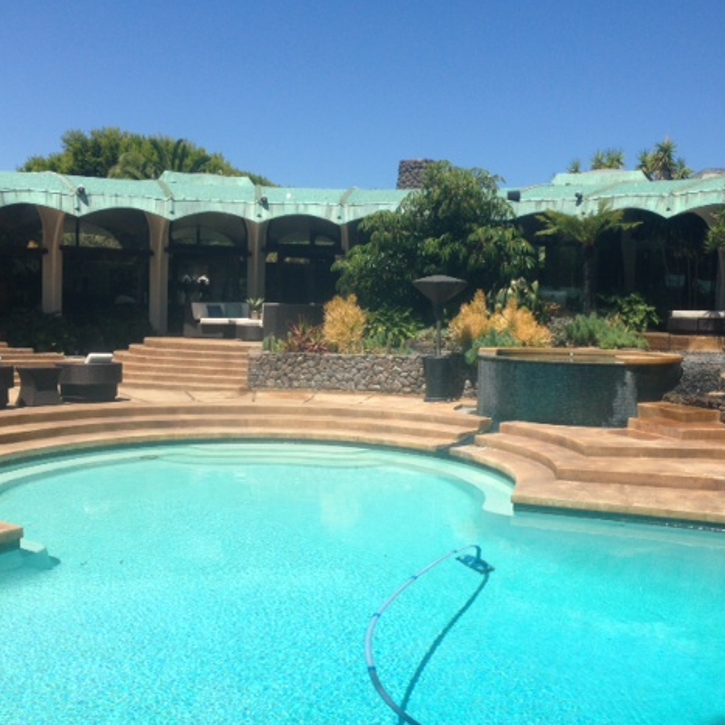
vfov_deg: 41.9
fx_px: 948
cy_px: 362
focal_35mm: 40
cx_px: 436
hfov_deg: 41.7
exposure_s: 1/1550
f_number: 2.4
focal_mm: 4.12
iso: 50
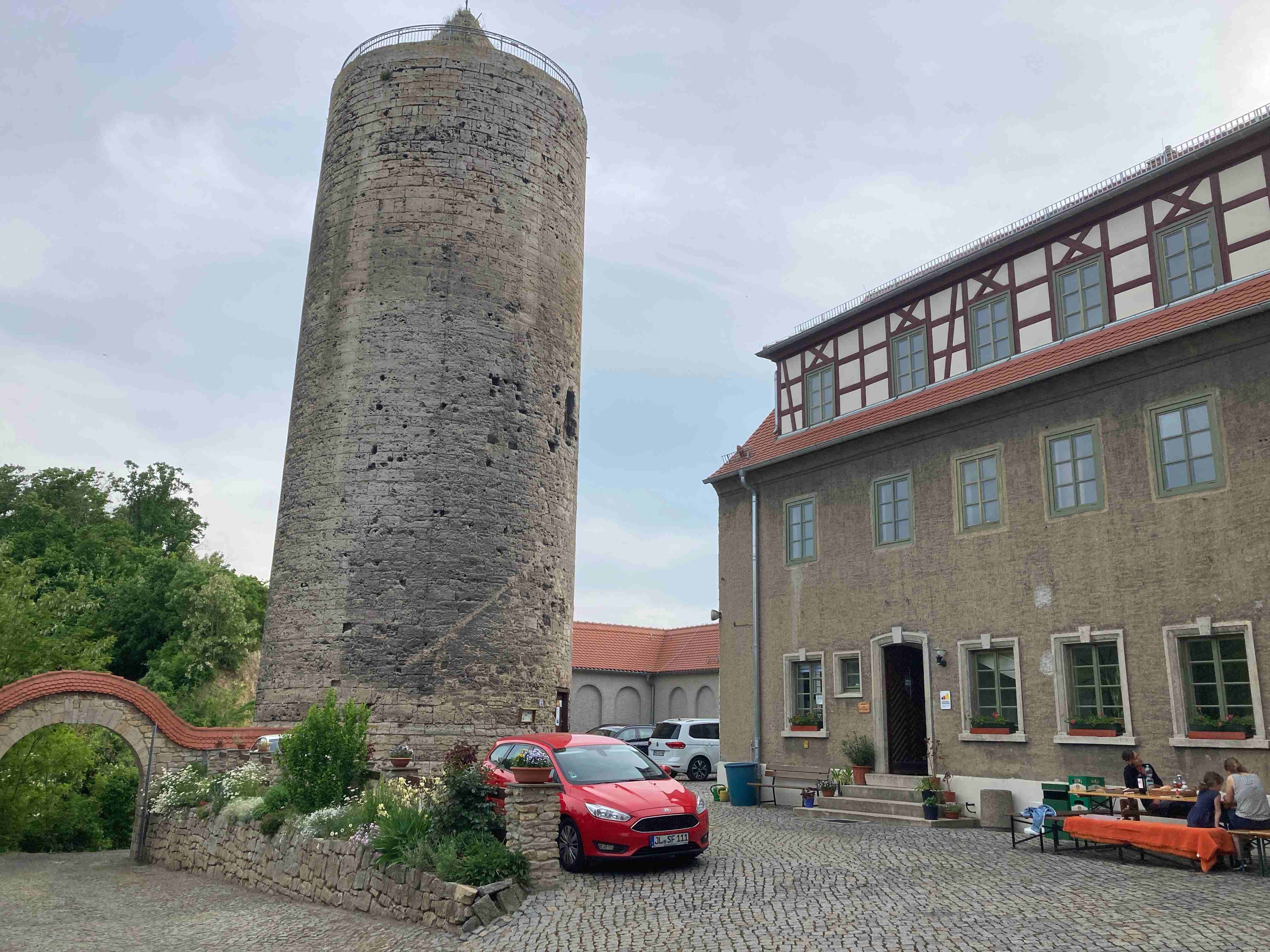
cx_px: 635
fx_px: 1027
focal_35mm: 28
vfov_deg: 49.7
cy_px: 476
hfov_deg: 63.4
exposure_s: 1/1845
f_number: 1.8
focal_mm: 3.99
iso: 20
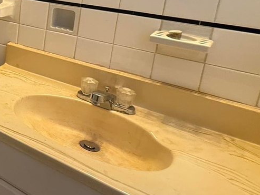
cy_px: 6
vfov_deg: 31.4
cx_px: -131
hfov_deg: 28.4
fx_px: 323
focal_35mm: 43
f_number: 2.2
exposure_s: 1/60
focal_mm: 2.22
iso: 200
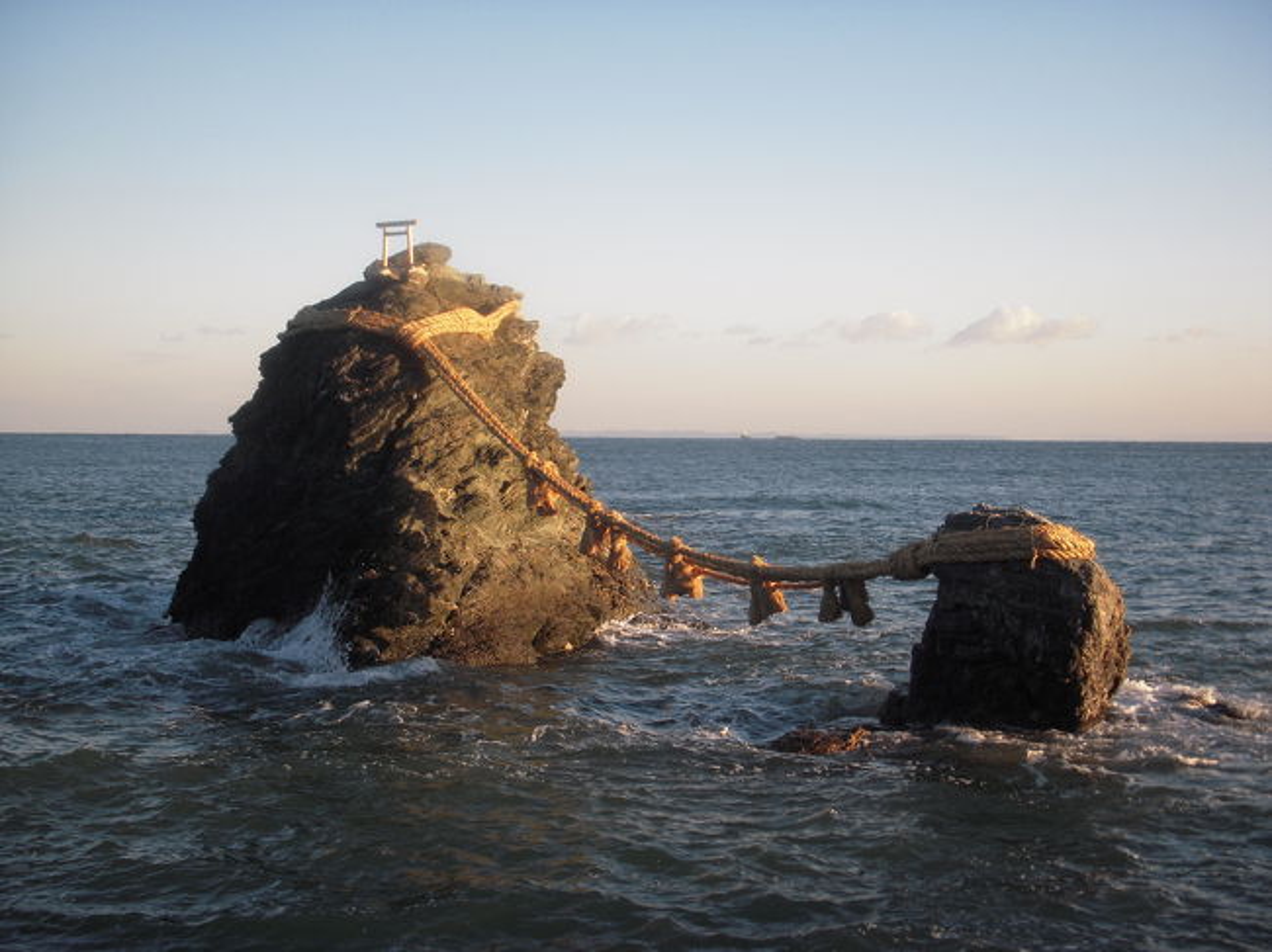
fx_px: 1726
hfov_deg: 40.4
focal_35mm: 47
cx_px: 636
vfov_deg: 30.9
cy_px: 476
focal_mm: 7.9
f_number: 3.4
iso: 100
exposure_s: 1/400
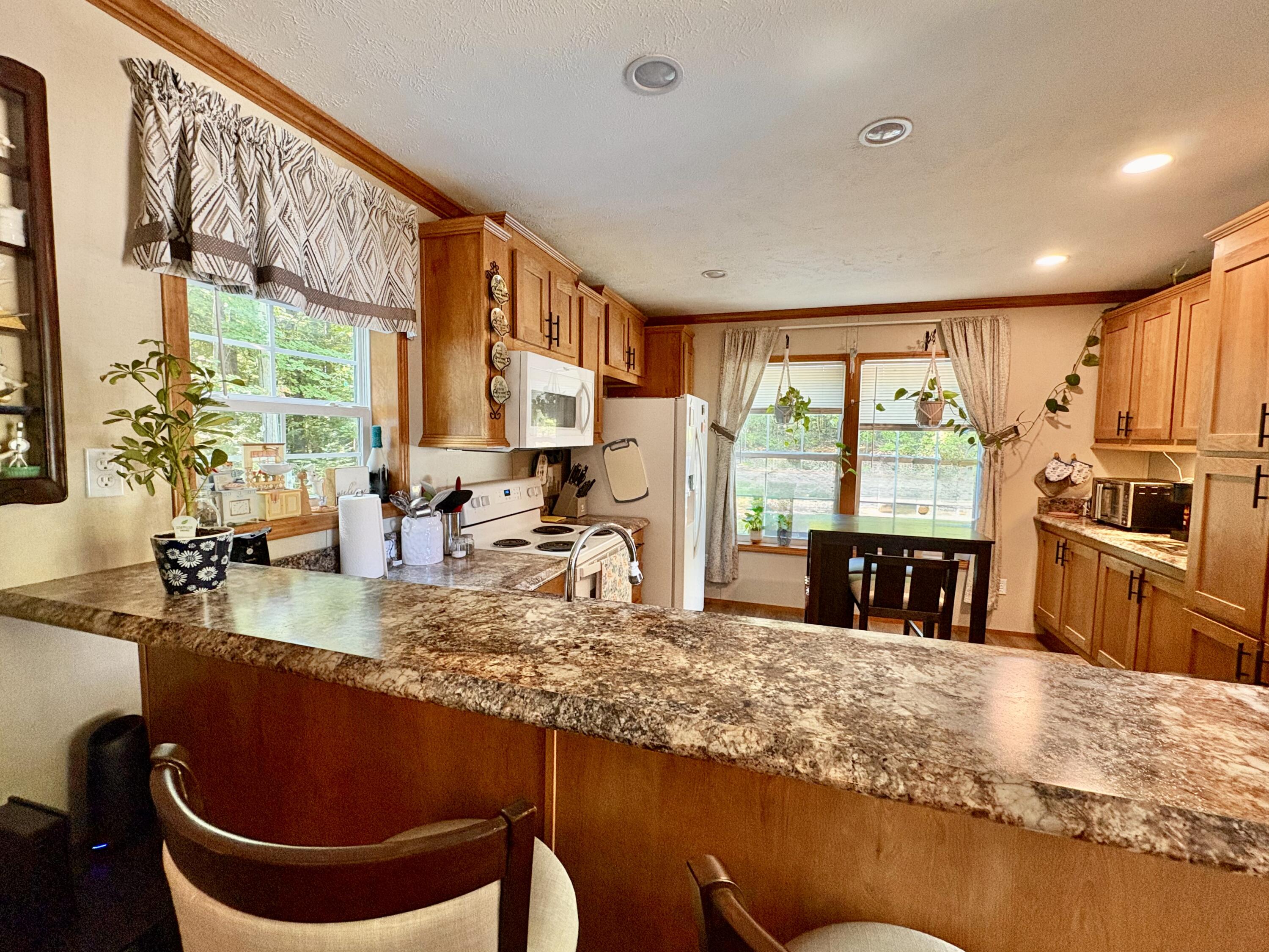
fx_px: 513
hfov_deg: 102.1
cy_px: 476
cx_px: 634
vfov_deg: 85.7
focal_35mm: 14
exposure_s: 1/60
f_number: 2.2
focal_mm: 2.22
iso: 320
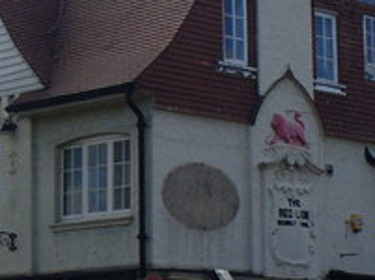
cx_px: -6
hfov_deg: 14.5
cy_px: 179
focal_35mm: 134
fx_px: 1449
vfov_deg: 11.0
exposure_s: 1/320
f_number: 5.8
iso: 80
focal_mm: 7
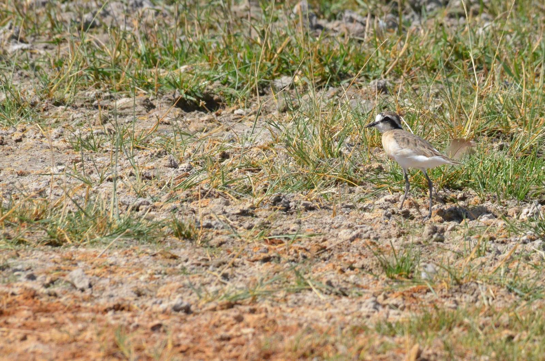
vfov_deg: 1.8
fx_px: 11331
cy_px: 180
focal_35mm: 750
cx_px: 272
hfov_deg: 2.8
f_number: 13
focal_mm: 500
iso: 2500
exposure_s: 1/2500
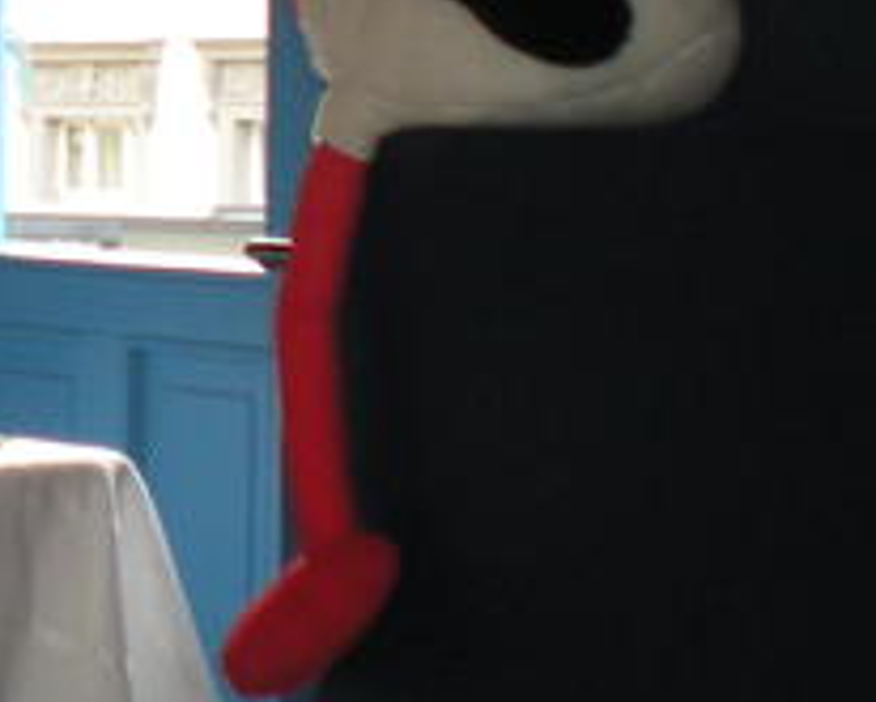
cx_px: -417
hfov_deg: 11.1
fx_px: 4332
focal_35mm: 167
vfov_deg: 9.2
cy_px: 51
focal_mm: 7.4
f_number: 3.5
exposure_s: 1/36
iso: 157
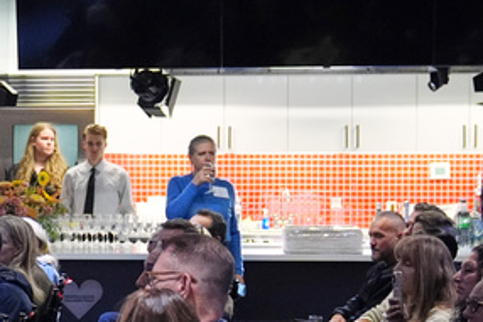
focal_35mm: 129
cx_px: -24
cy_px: 186
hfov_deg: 15.5
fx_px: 1732
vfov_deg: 10.6
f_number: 2.8
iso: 4000
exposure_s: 1/250
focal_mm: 36
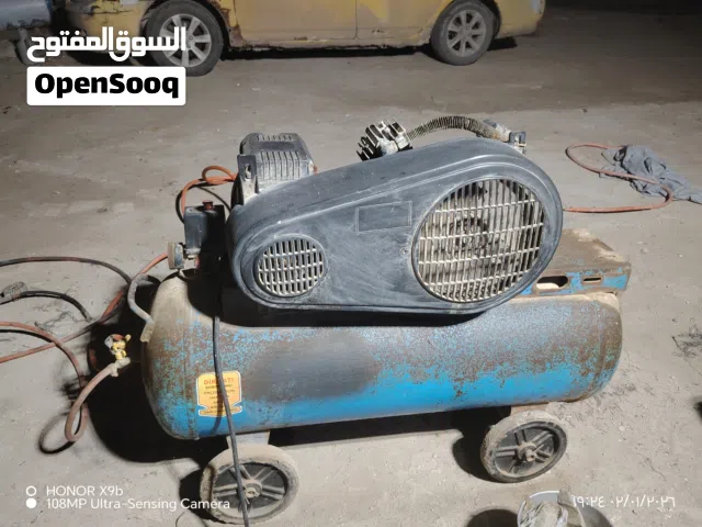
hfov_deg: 65.3
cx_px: 351
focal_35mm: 27
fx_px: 548
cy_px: 264
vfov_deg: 51.4
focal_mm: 5.25
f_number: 1.75
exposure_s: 1/33.3
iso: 2472
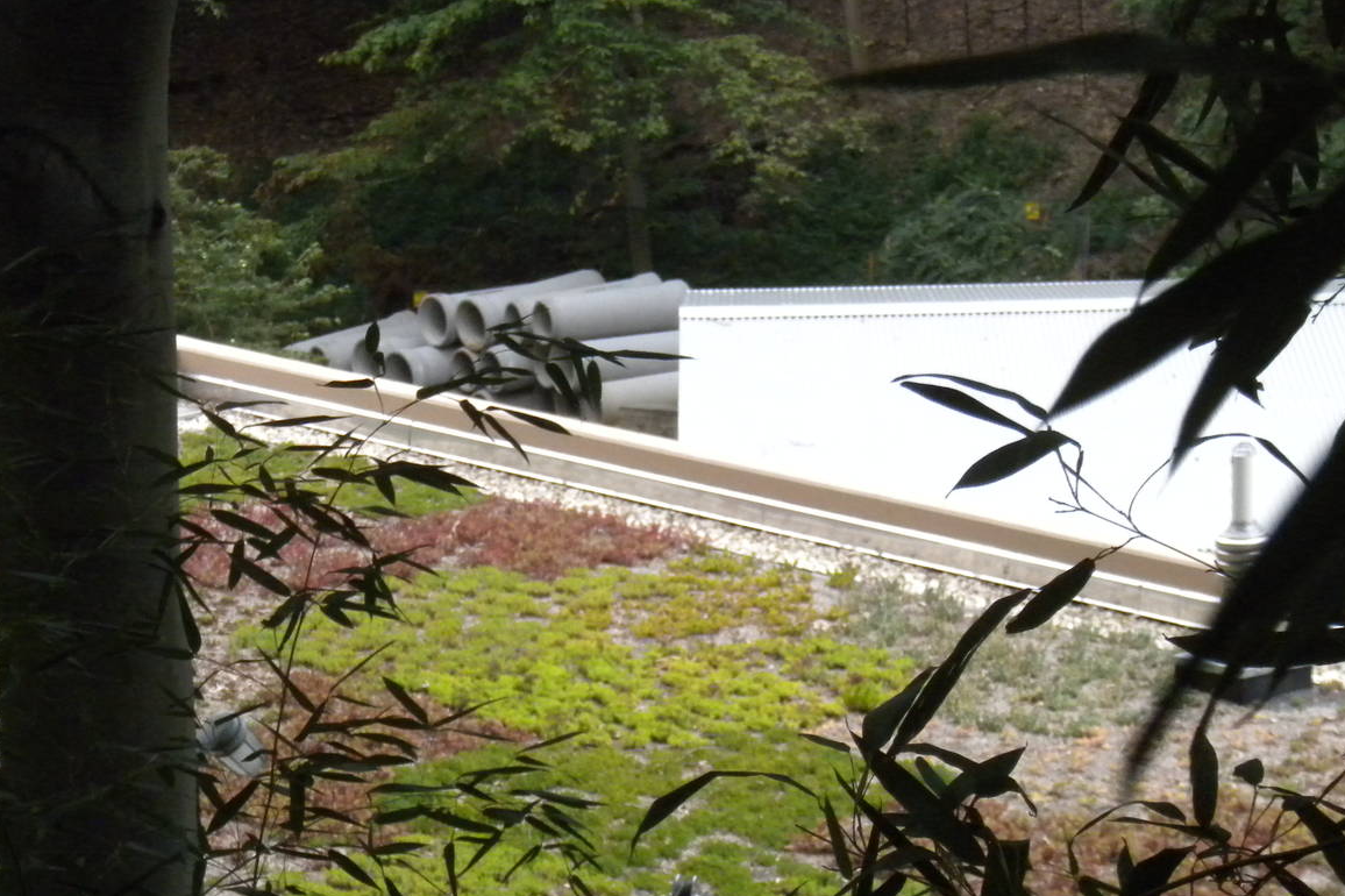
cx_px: 533
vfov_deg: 9.5
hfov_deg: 14.2
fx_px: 5378
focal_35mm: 144
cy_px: 641
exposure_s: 1/430
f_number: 5.1
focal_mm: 17.7
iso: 400
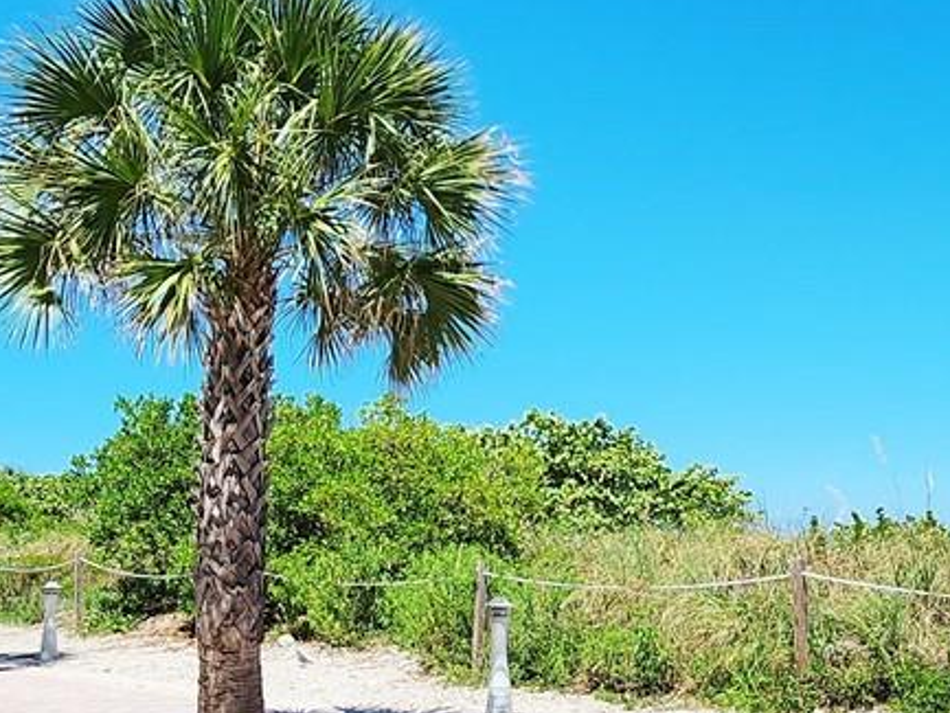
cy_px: 419
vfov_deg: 30.2
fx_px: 1318
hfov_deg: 39.5
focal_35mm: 48
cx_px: 553
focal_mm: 2.2
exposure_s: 1/2000
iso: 50
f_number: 2.2
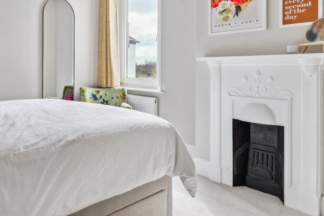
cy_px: 75
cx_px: 76
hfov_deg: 61.3
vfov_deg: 45.8
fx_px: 252
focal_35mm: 28
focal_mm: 17
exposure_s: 1/125
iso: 800
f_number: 6.3
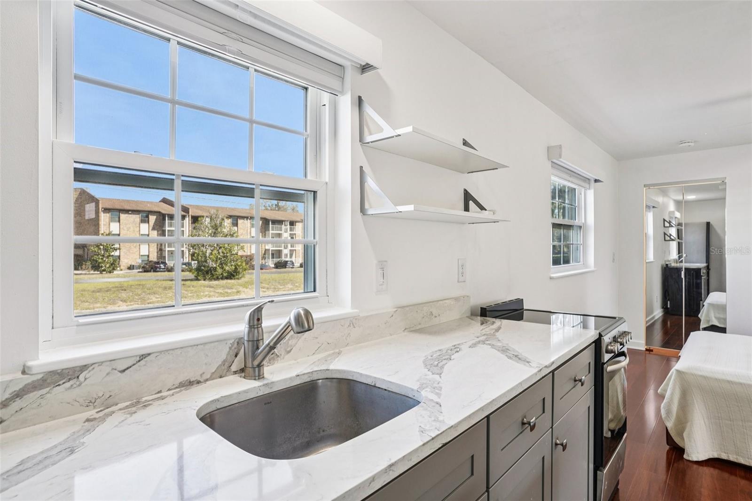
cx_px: 376
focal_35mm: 19
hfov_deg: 86.9
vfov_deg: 64.5
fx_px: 397
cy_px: 250
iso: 250
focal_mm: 19
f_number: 8
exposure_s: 1/30
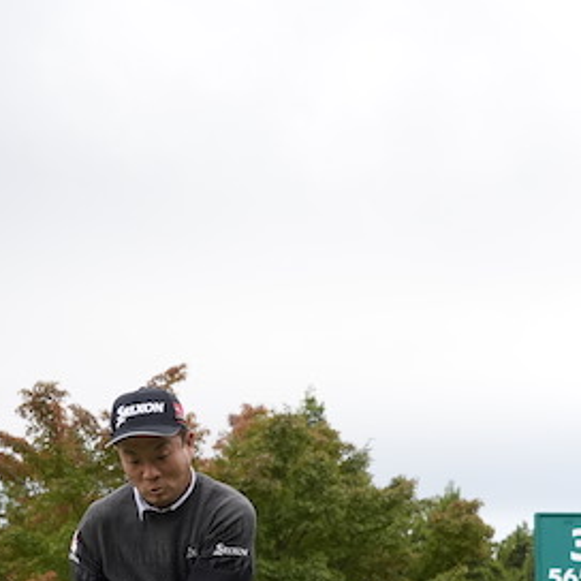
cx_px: 158
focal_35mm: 87
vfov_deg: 19.5
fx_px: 1652
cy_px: 561
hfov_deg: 19.8
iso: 1600
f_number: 4.5
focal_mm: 34
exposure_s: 1/1250
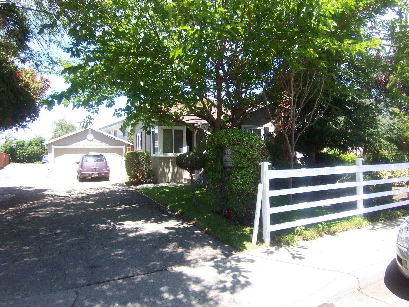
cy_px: 154
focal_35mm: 23
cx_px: 204
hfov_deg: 73.9
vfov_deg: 58.9
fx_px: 272
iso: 64
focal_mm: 3.8
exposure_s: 1/200
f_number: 2.8
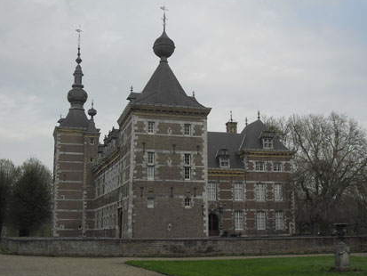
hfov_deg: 39.6
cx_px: 198
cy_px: 145
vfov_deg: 30.3
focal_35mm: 48
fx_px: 509
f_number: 4.5
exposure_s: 1/331
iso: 80
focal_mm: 7.8
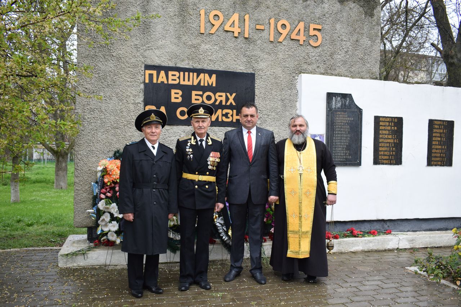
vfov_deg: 41.7
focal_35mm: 32
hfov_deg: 59.5
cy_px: 154
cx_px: 230
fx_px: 403
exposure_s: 1/125
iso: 400
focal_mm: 21
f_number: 5.6
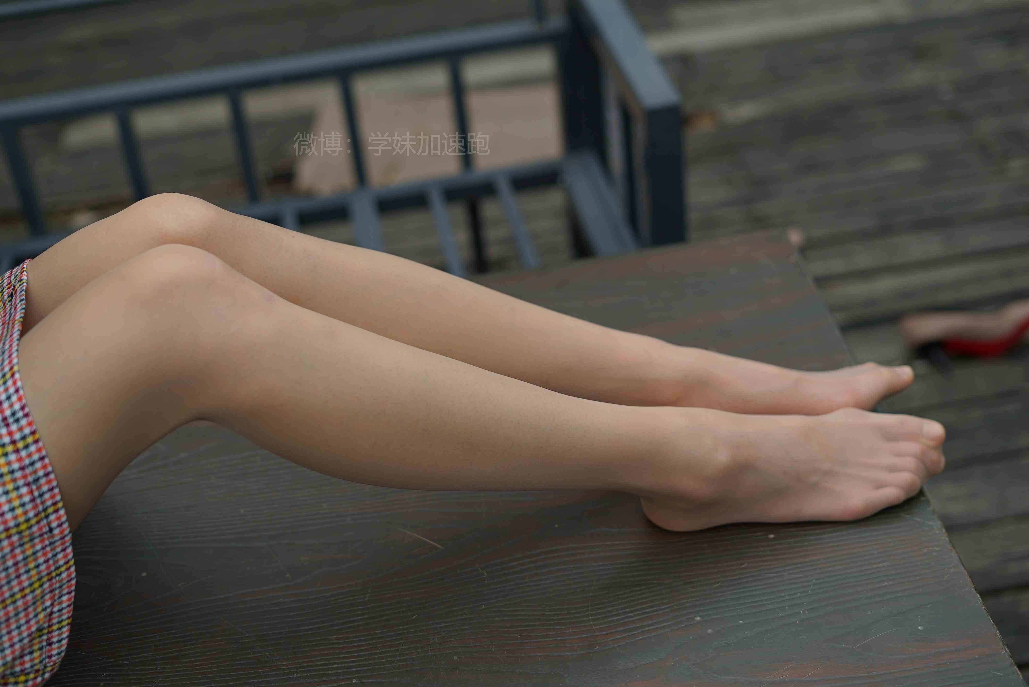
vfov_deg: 27.0
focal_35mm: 50
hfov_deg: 39.6
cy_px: 344
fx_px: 1430
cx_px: 514
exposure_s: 1/640
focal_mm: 50
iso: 64
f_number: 2.8
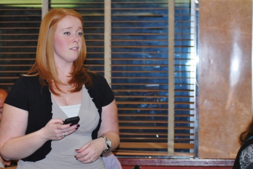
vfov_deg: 9.5
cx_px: 93
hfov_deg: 14.2
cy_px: 73
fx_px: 1018
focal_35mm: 145
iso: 200
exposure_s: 1/60
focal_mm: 55
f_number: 4
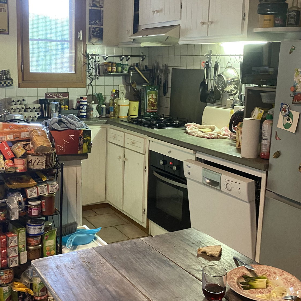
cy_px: 139
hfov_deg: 38.0
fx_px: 433
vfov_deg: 38.3
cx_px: 106
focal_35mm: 44
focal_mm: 4.25
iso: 500
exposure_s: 1/33
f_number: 1.8
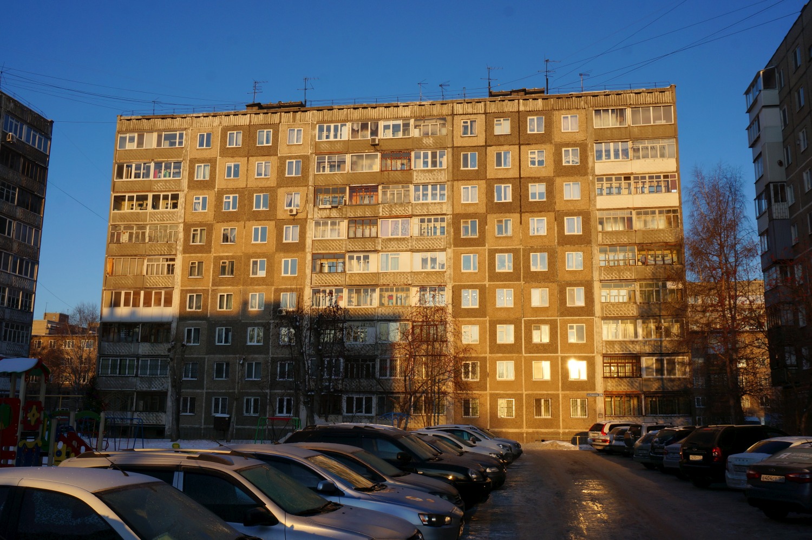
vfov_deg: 38.3
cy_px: 270
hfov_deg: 55.2
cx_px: 406
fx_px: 777
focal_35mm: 34
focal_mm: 23
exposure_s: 1/80
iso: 100
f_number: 11
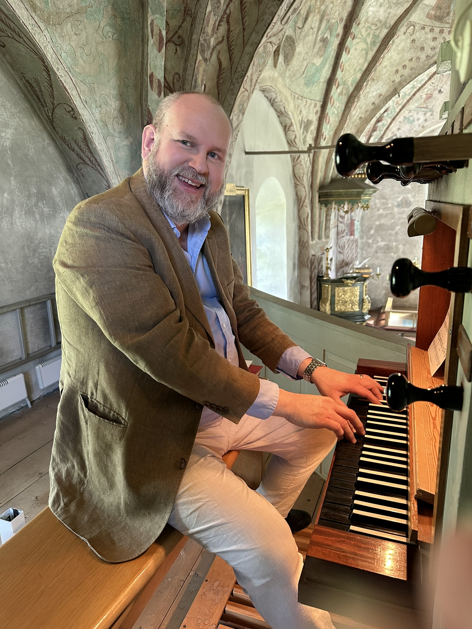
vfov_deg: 71.6
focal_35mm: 24
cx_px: 236
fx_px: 436
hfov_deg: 56.8
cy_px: 314
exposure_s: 1/50
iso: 320
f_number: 1.78
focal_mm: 6.86
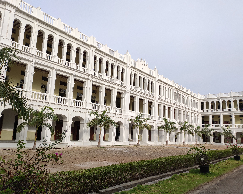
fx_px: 194
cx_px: 122
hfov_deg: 64.1
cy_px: 97
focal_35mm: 27
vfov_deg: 53.2
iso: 112
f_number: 1.79
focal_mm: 4.74
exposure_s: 1/950
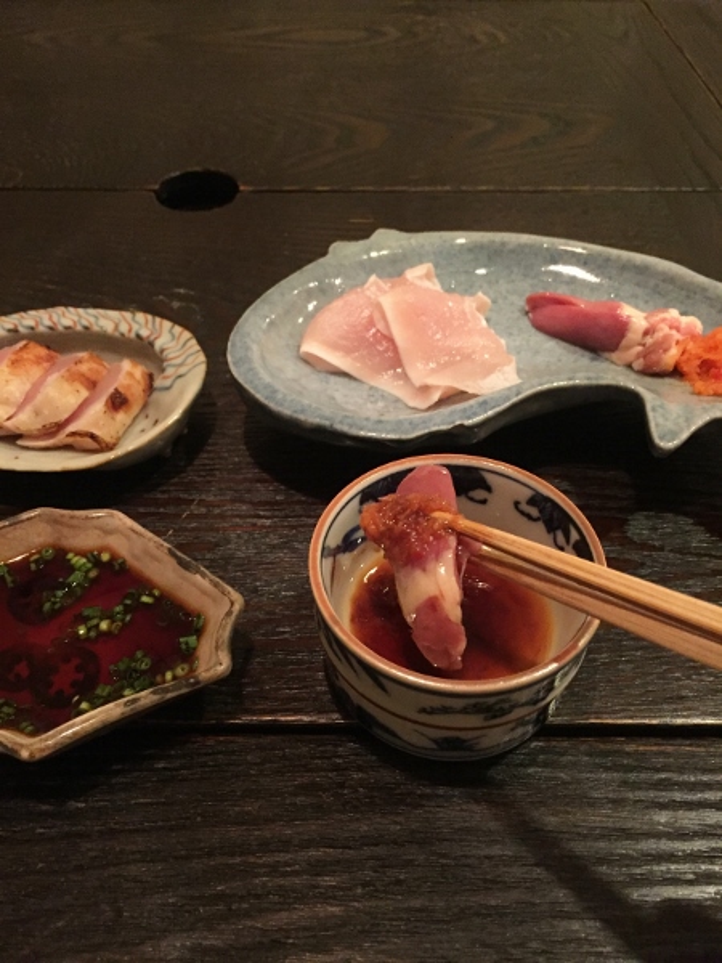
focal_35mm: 29
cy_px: 482
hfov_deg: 48.2
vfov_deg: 61.7
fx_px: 806
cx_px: 361
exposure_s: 1/15
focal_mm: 4.15
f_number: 2.2
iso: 320
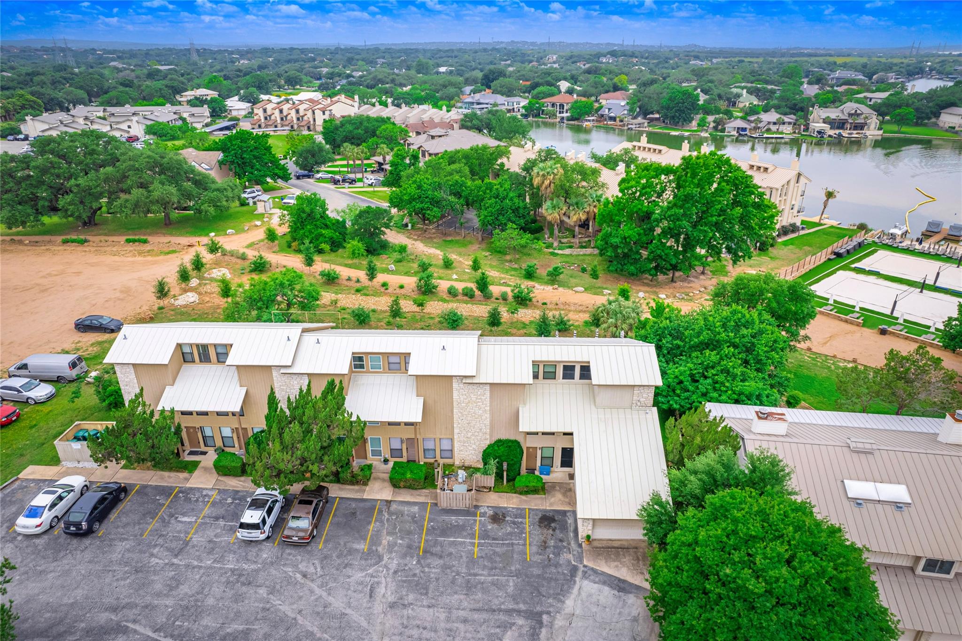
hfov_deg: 78.6
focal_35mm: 22
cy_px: 320
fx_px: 588
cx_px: 481
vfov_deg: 57.2
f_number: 2.8
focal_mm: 8.38
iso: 130
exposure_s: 1/1000
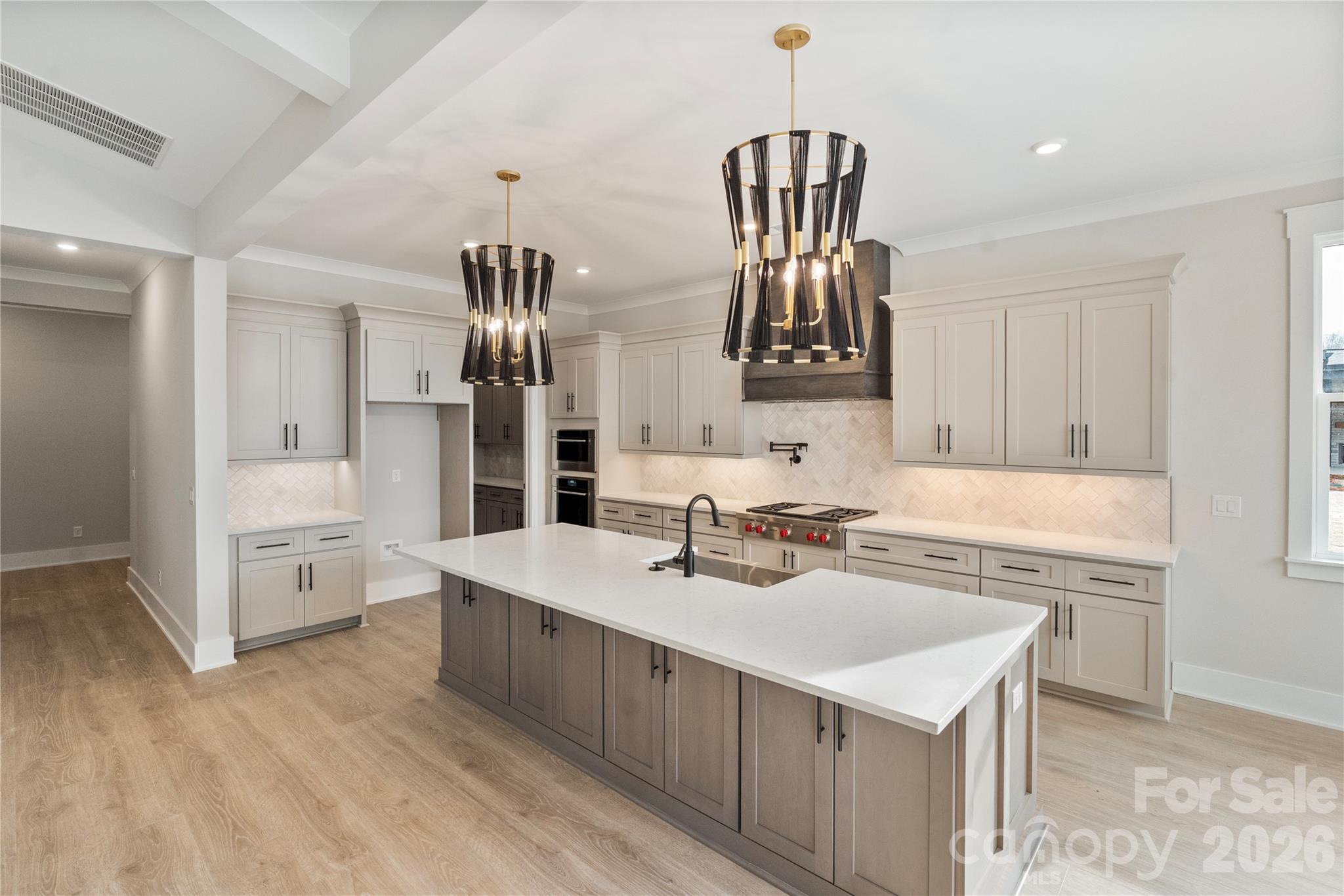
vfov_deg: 73.7
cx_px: 672
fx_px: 597
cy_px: 448
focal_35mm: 16
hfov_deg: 96.7
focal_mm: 16
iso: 1250
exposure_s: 1/60
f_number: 6.3
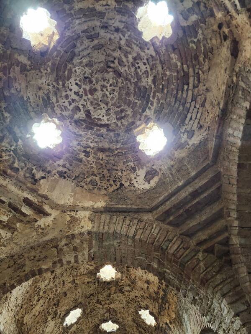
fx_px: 222
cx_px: 126
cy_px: 167
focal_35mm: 23
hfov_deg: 58.9
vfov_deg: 73.9
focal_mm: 5.54
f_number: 1.8
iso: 640
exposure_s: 1/40
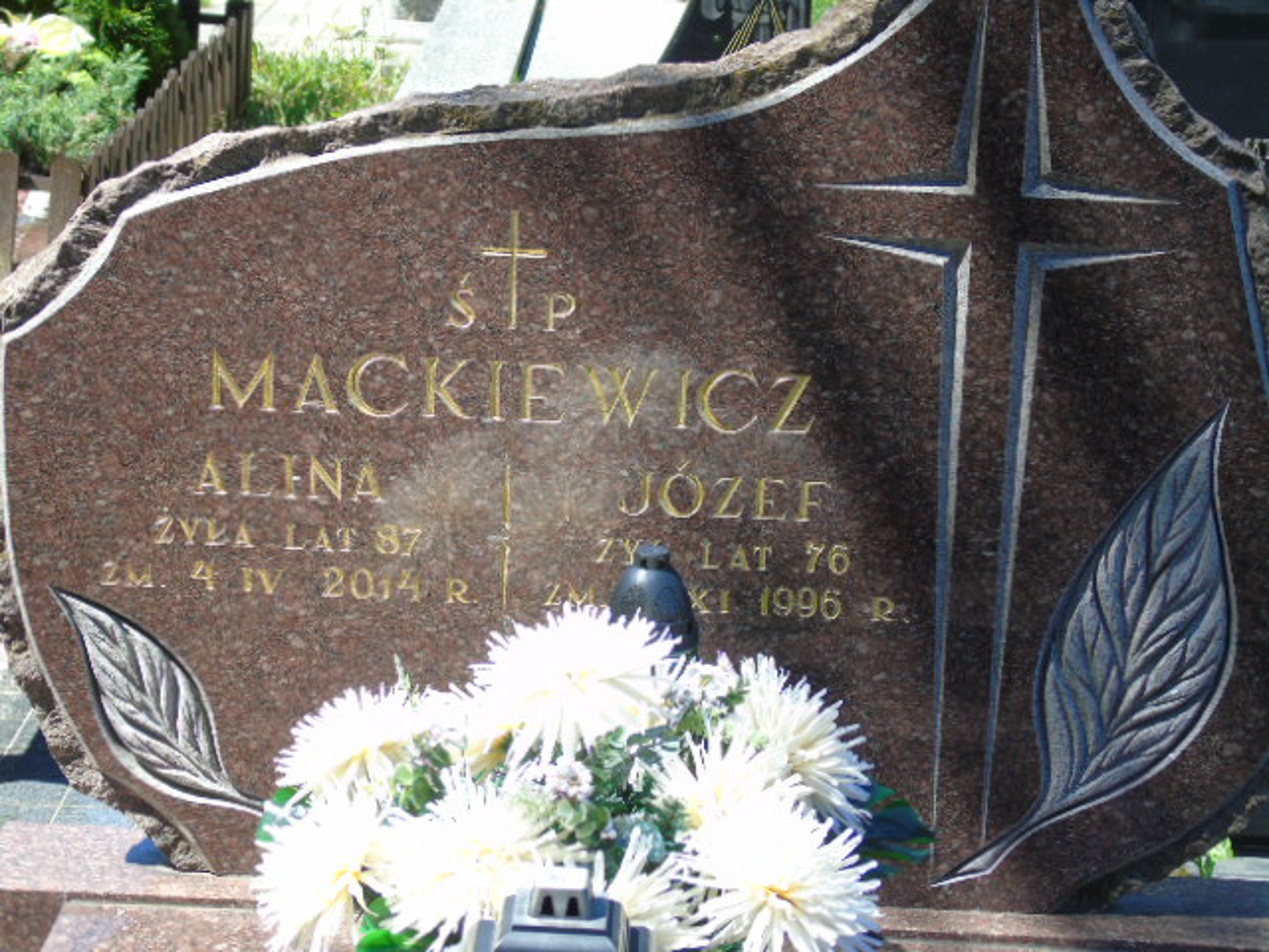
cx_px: 634
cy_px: 476
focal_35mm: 94
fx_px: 3446
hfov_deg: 20.9
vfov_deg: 15.7
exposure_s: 1/160
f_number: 4.3
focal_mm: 17
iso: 80
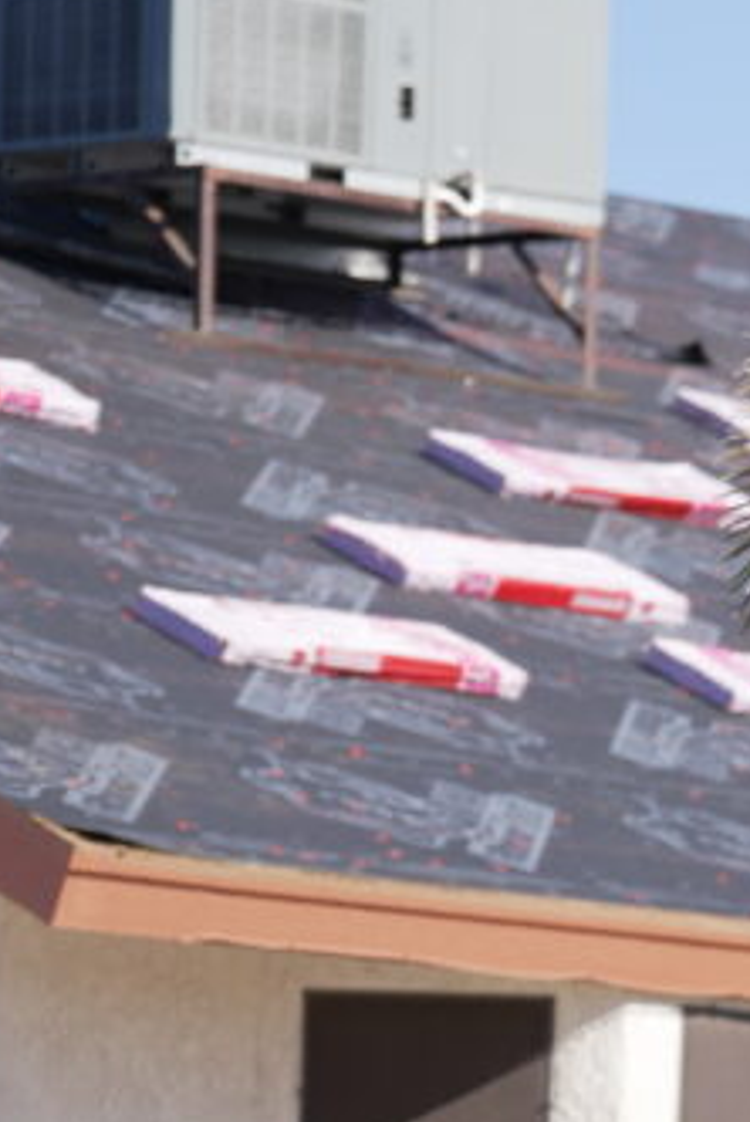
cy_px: 1386
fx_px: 9417
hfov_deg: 4.5
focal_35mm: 302
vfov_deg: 6.8
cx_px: 899
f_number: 2.8
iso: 100
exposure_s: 1/1250
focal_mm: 98
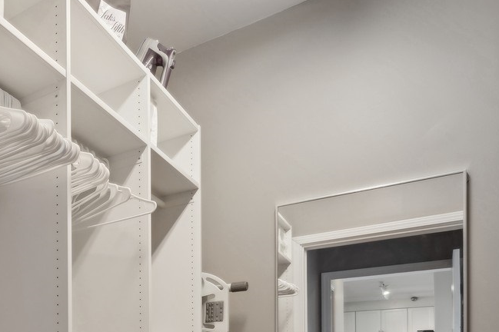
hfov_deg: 38.0
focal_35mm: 37
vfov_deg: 31.3
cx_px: -107
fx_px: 513
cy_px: 378
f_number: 9.5
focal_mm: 15
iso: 200
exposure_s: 1/8
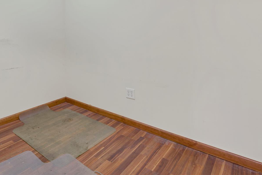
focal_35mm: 24
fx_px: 175
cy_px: 25
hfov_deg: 71.8
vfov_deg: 48.7
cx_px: 90
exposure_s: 1/2.5
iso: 100
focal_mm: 14
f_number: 8
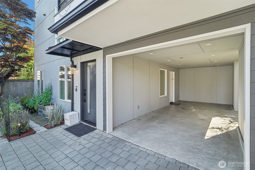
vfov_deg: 73.7
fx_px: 113
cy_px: 85
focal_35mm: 16
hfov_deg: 96.7
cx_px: 128
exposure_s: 1/125
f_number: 8
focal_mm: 16
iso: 1600
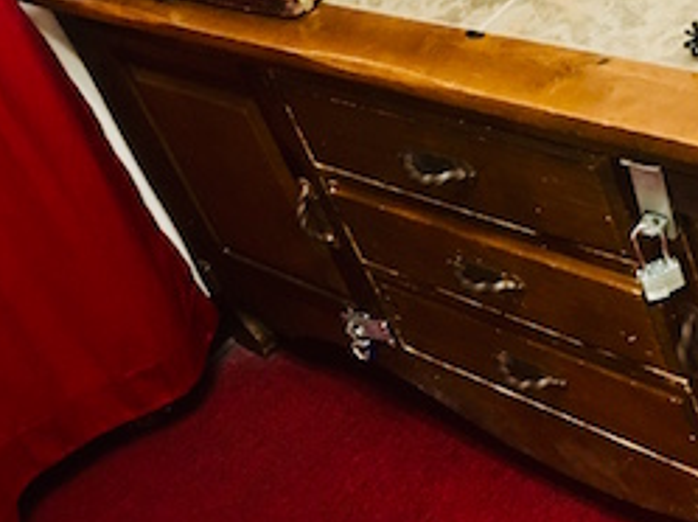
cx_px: 387
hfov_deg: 27.8
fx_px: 1409
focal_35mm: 70
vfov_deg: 20.8
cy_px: 126
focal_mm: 4.15
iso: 200
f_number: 2.2
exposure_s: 1/30
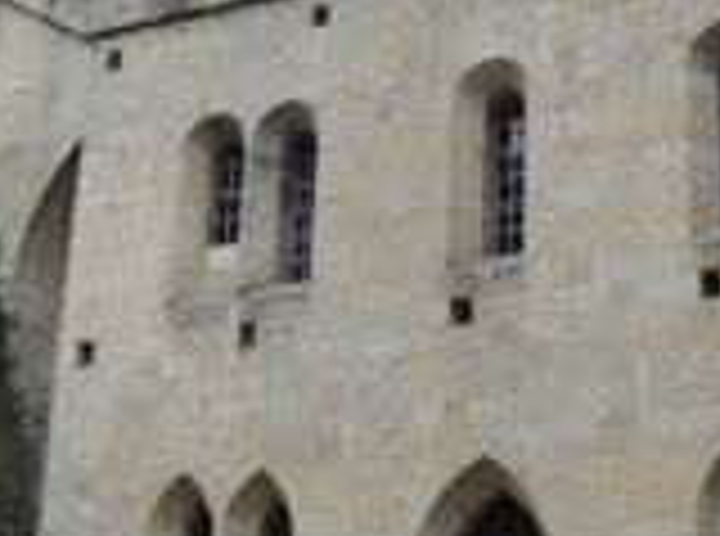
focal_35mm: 68
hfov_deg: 28.2
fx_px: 1410
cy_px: 293
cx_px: 549
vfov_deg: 21.5
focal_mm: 5.5
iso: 100
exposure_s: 1/100
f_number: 3
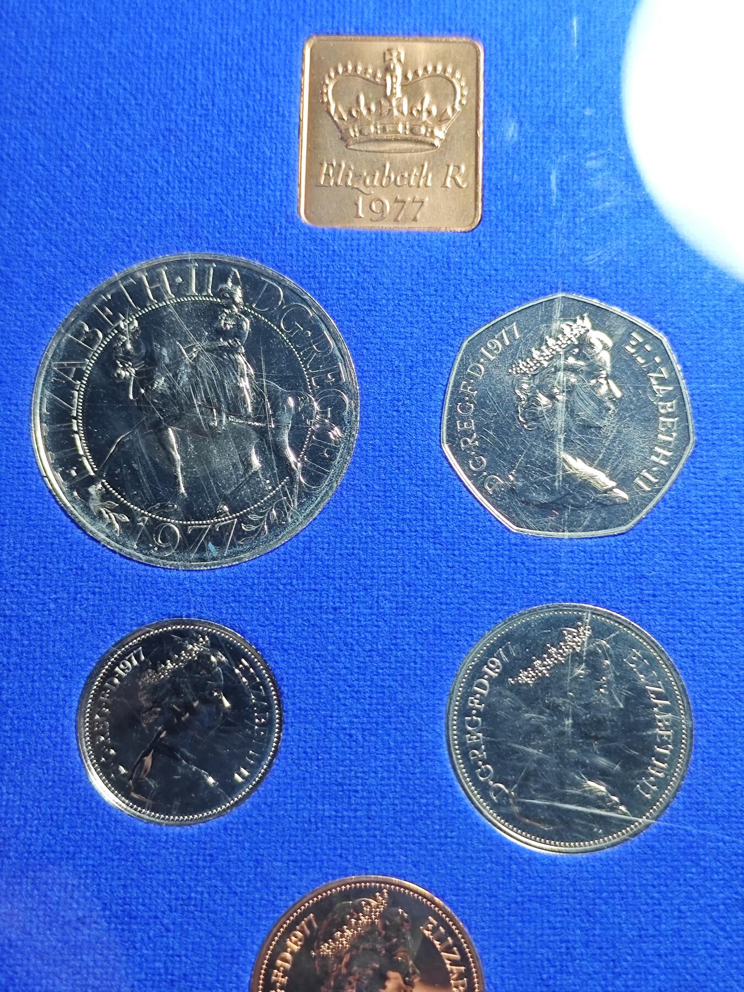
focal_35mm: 49
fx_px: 1404
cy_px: 496
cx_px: 372
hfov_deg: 29.7
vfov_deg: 38.9
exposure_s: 1/37.5
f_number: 1.6
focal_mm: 5.84
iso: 200
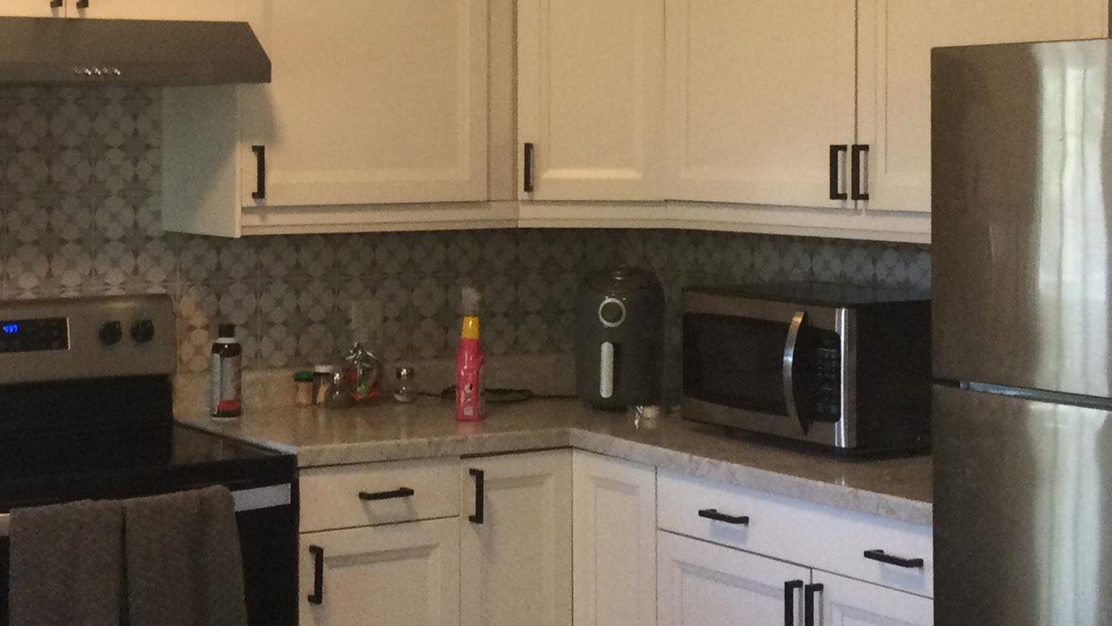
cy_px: 114
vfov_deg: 16.2
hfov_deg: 28.5
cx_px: 433
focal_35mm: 74
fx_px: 2182
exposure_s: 1/30
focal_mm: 3.3
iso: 80
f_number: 2.4
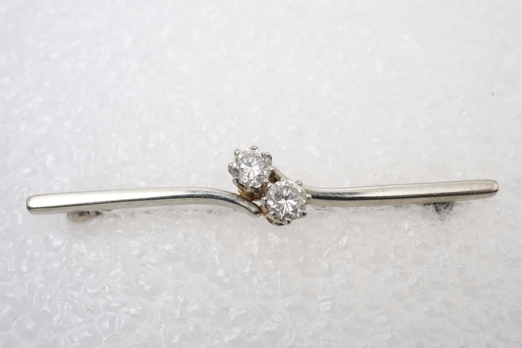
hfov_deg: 43.6
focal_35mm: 45
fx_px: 652
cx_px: 261
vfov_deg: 29.9
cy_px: 174
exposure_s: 1/100
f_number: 18
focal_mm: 30
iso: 500
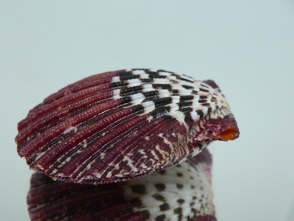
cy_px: 136
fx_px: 374
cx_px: 124
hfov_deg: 42.8
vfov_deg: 32.7
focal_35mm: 44
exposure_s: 1/40
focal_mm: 4.6
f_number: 2.8
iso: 200
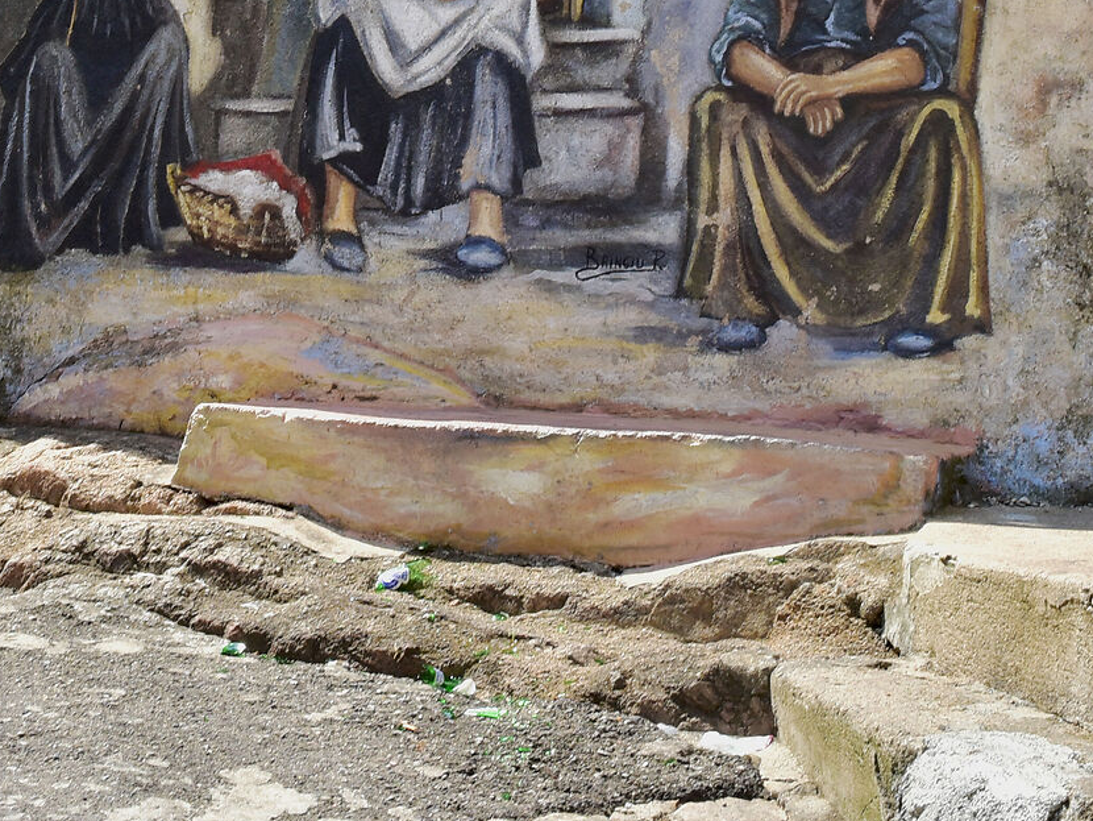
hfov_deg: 21.9
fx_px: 2811
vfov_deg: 16.1
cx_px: 392
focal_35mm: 89
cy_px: -87
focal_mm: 32
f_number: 14
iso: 400
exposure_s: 1/125
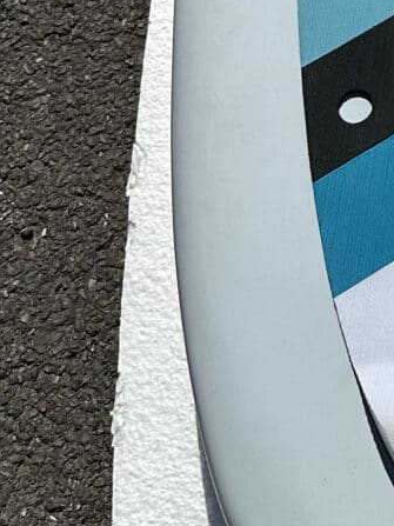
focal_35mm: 110
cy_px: -219
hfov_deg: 12.5
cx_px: 676
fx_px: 1670
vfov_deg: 16.6
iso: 80
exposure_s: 1/15625
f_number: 1.78
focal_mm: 6.86
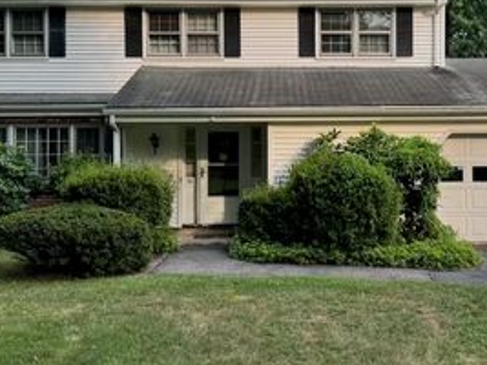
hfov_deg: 41.9
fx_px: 633
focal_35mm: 45
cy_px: 140
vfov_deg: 32.0
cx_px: 286
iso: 80
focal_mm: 6.76
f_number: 1.78
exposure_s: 1/782
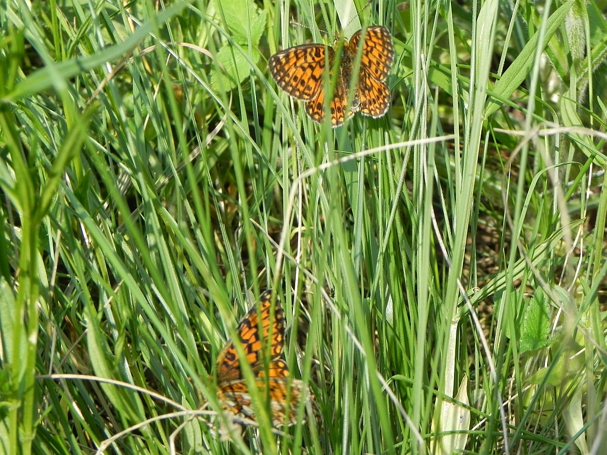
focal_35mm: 105
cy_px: 228
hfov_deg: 18.7
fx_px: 1841
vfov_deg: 14.1
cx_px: 304
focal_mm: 18.8
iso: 160
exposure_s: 1/242
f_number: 5.6
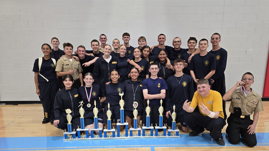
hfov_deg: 71.9
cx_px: 139
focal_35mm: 26
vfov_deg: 43.7
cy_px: 101
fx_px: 185
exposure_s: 1/120
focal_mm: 6.3
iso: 160
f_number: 1.7
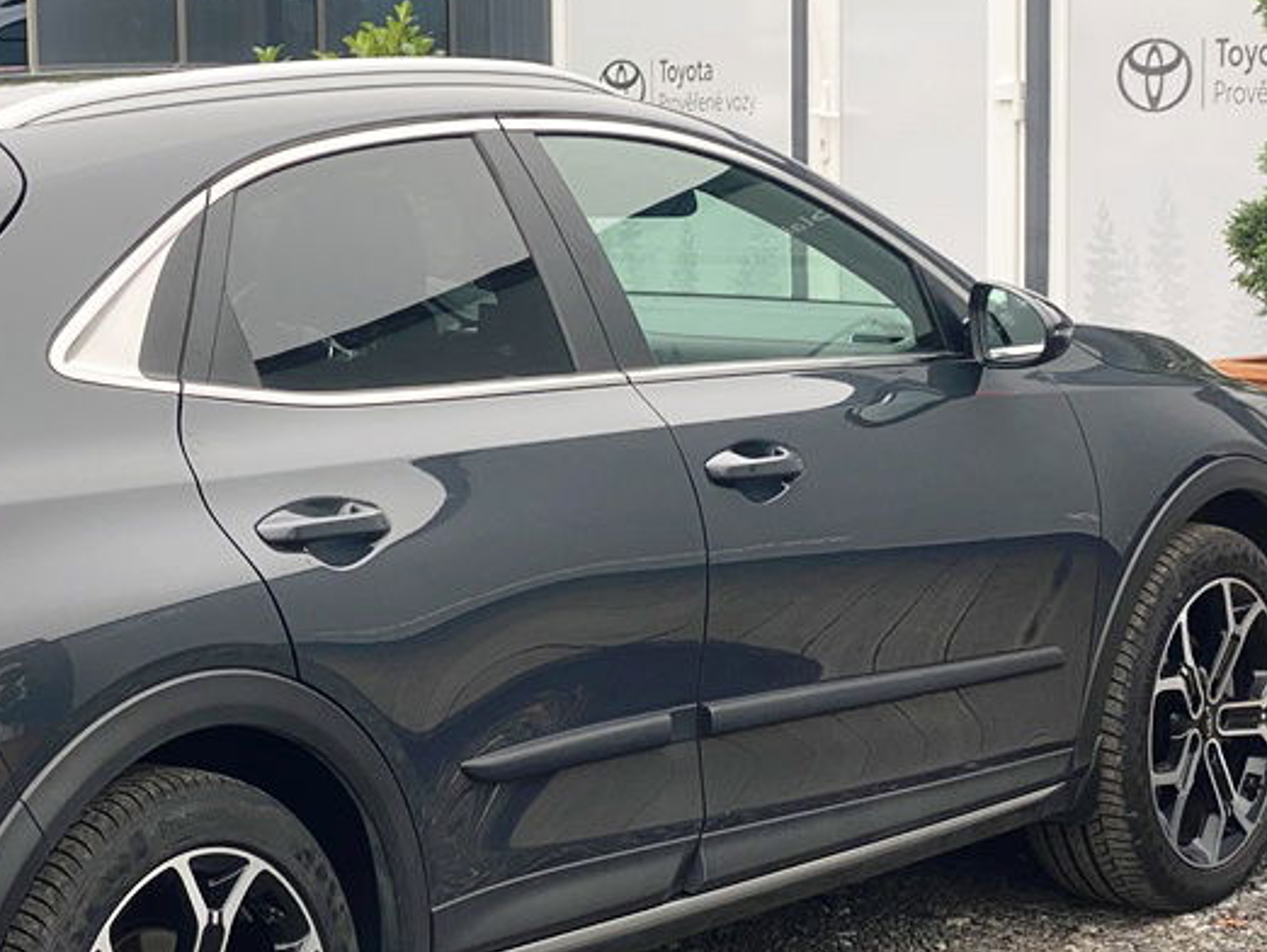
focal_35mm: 102
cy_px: 527
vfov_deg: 14.5
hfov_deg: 18.9
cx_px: 121
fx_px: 3735
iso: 25
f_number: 2
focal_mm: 6
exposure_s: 1/122
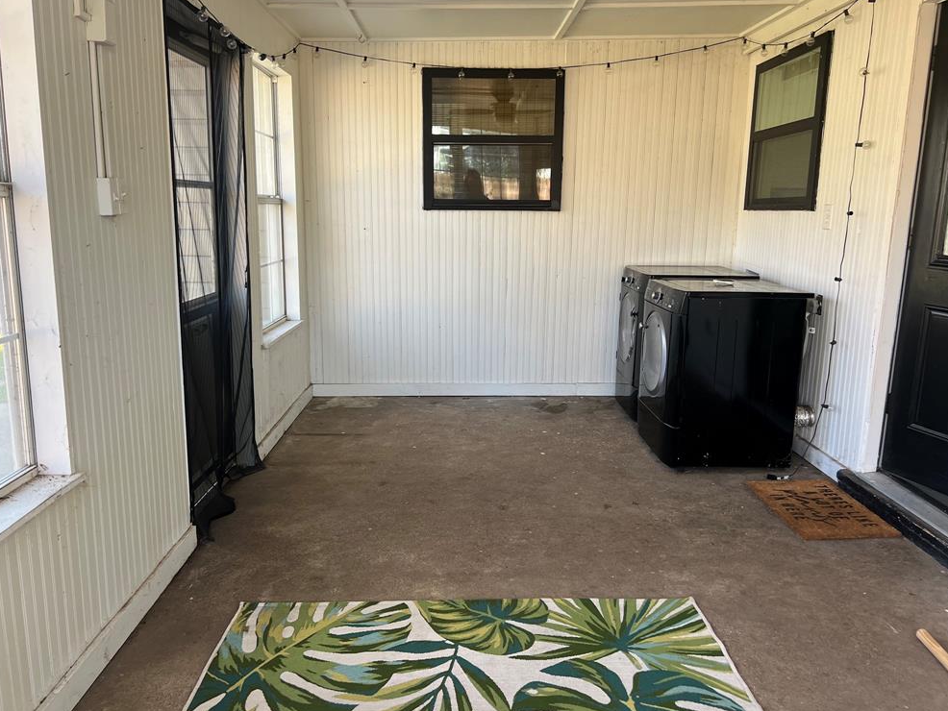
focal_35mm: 27
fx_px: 740
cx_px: 470
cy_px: 345
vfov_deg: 51.4
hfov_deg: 65.3
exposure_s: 1/121
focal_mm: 5.7
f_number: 1.5
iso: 80
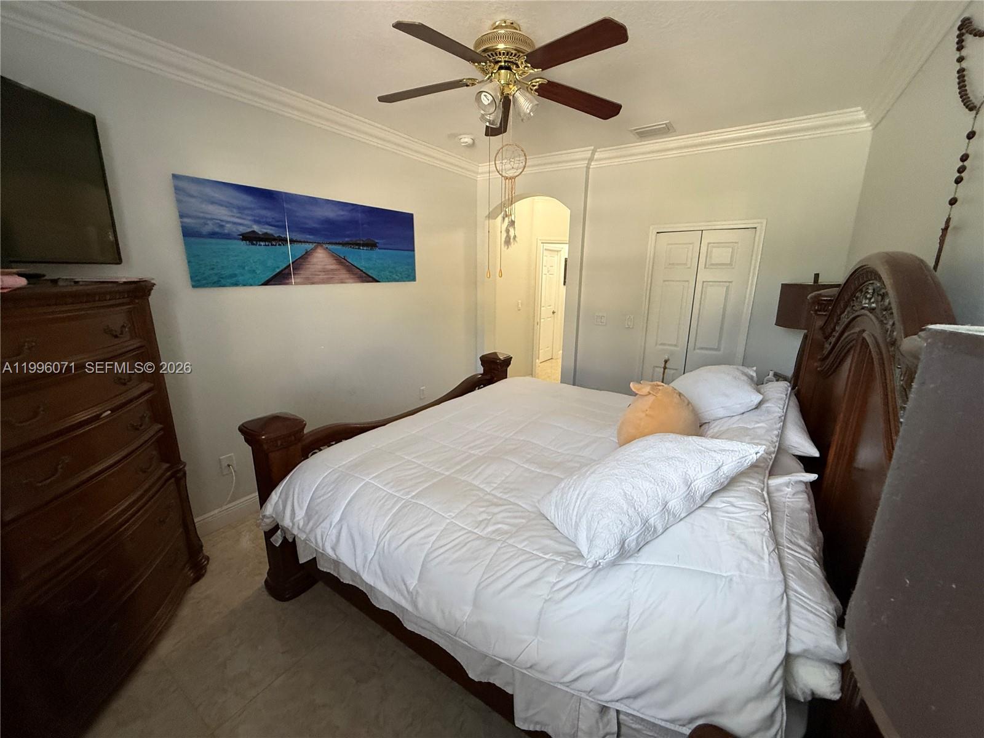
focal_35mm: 14
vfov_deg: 85.7
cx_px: 492
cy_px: 369
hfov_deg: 102.1
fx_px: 398
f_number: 2.2
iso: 320
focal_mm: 2.22
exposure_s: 1/60
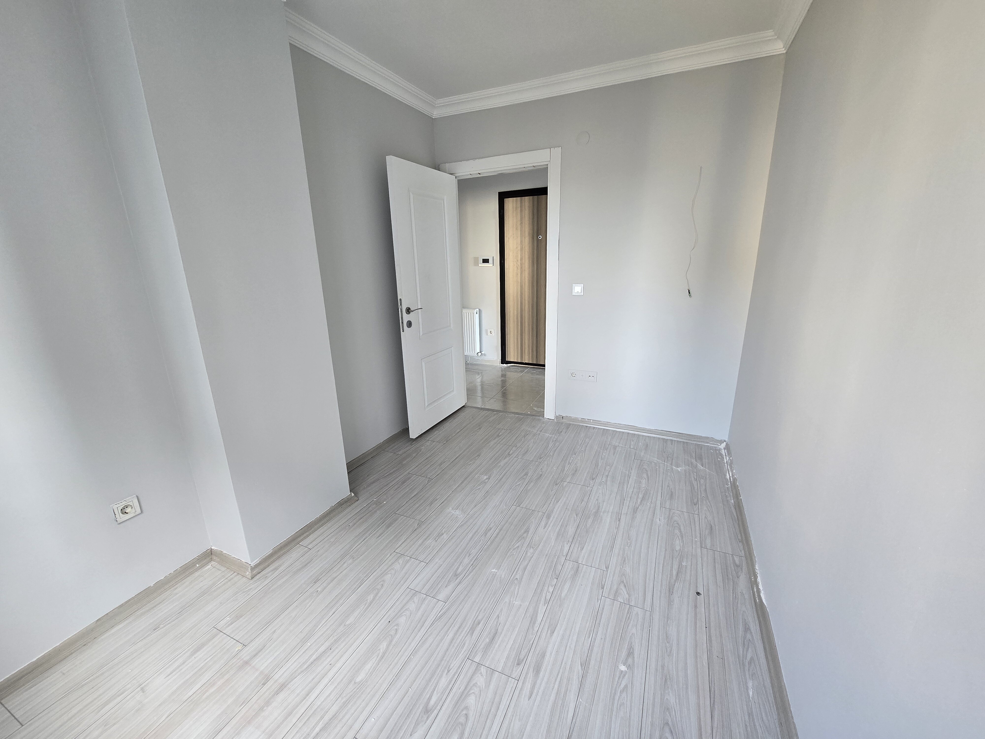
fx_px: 370
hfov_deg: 106.2
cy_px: 370
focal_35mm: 13
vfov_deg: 89.9
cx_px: 492
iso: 80
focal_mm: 2.2
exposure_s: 1/50
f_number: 2.2
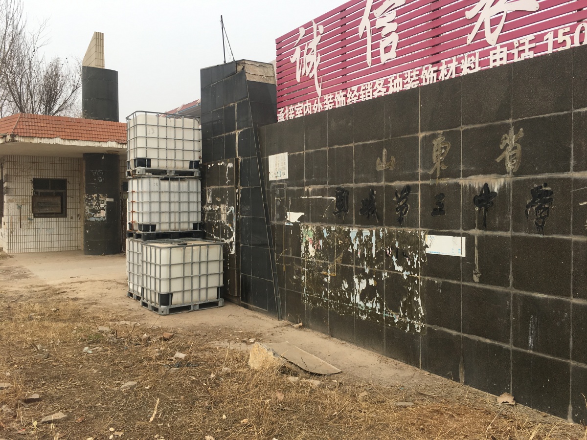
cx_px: 294
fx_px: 492
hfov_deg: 61.7
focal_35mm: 29
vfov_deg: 48.2
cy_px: 220
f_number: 2.2
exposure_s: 1/686
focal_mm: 4.15
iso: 25
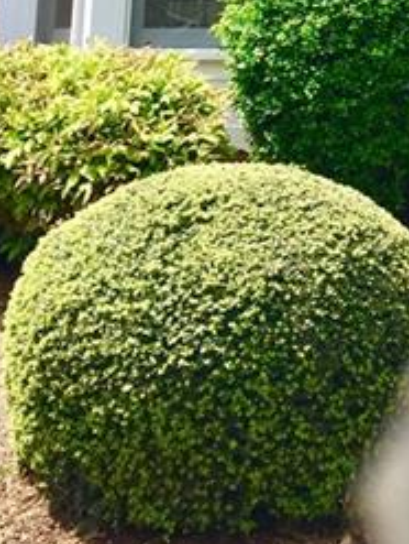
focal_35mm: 90
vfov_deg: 19.2
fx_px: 1414
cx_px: 519
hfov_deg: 15.7
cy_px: -255
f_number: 2.2
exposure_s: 1/989
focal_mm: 4.15
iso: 32
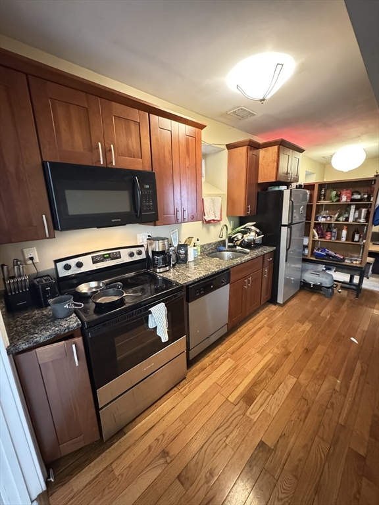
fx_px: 204
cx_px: 190
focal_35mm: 14
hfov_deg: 85.7
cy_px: 252
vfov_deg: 102.1
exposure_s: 1/24
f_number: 2.2
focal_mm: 2.22
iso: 2500
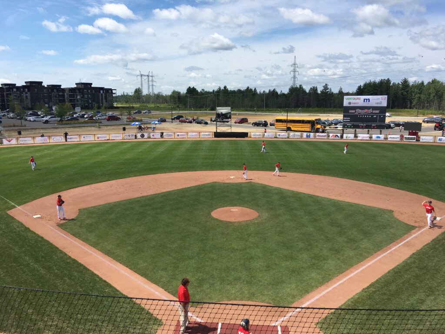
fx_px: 373
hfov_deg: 61.7
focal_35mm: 29
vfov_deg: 48.2
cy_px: 167
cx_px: 222
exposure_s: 1/2079
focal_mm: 4.15
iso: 25
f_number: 2.2
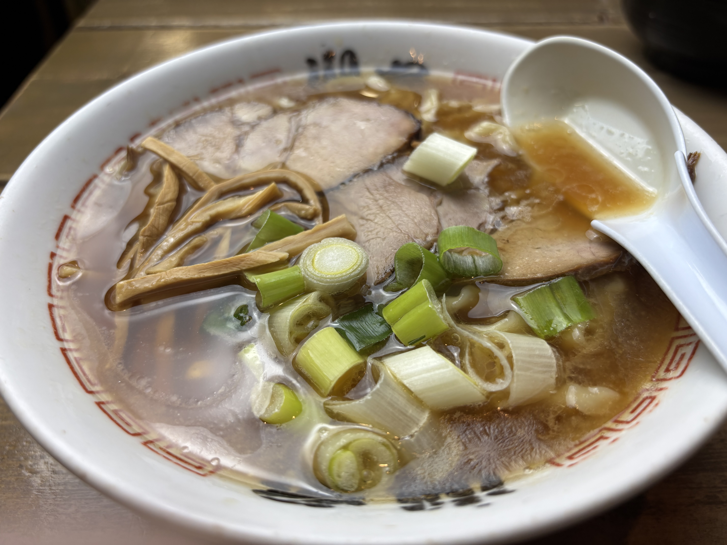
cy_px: 272
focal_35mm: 26
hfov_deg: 67.3
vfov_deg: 53.1
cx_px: 364
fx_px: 546
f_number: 1.6
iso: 50
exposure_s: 1/100
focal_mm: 5.96
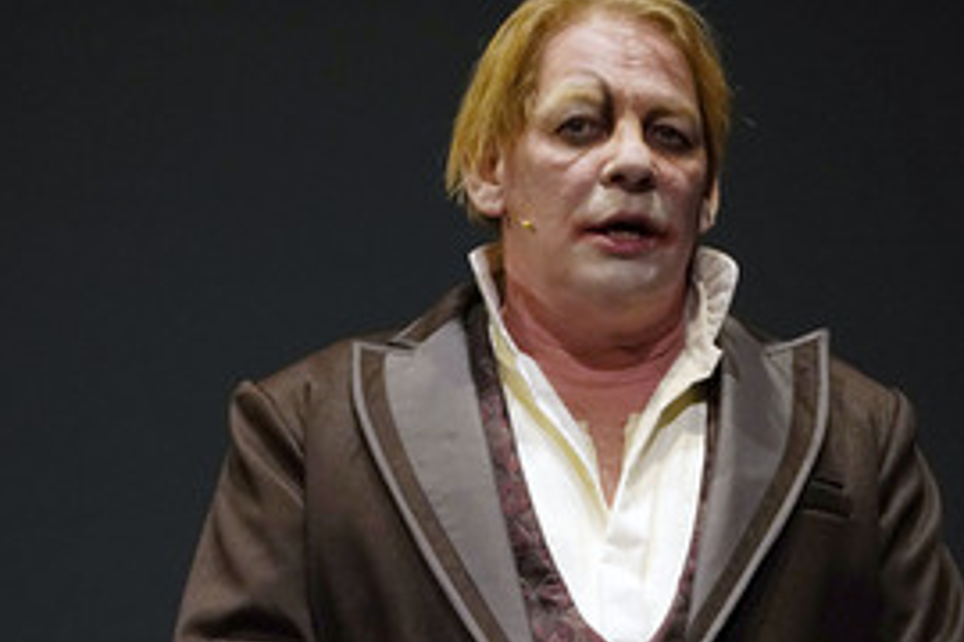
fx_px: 17592
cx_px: 427
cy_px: 478
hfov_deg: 3.1
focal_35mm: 657
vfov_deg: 2.1
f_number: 6.3
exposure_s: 1/250
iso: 4000
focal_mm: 394
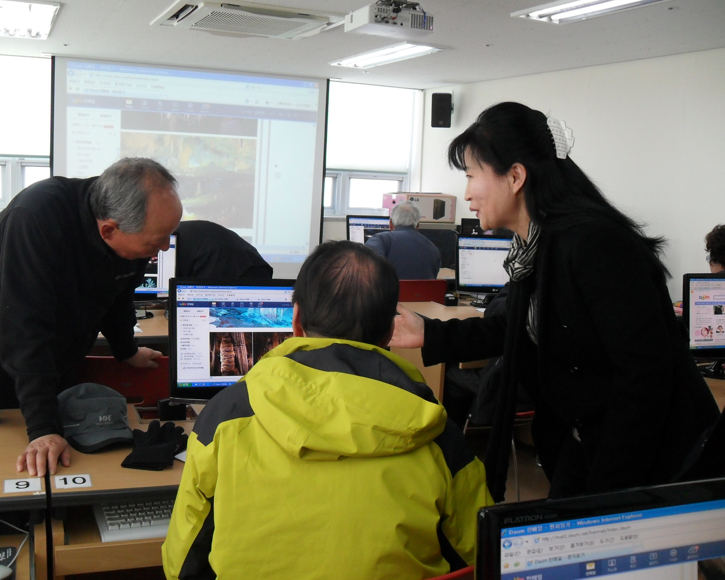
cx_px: 352
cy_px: 291
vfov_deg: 40.1
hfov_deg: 49.1
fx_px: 794
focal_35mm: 37
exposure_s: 1/90
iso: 200
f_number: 2.8
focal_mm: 6.2
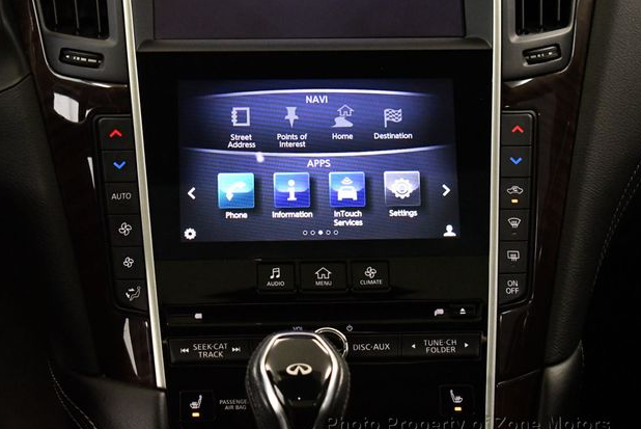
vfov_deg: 12.0
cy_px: 221
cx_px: 312
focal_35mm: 114
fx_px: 2031
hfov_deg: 17.9
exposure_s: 1/60
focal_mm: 55
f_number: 5.6
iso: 5600
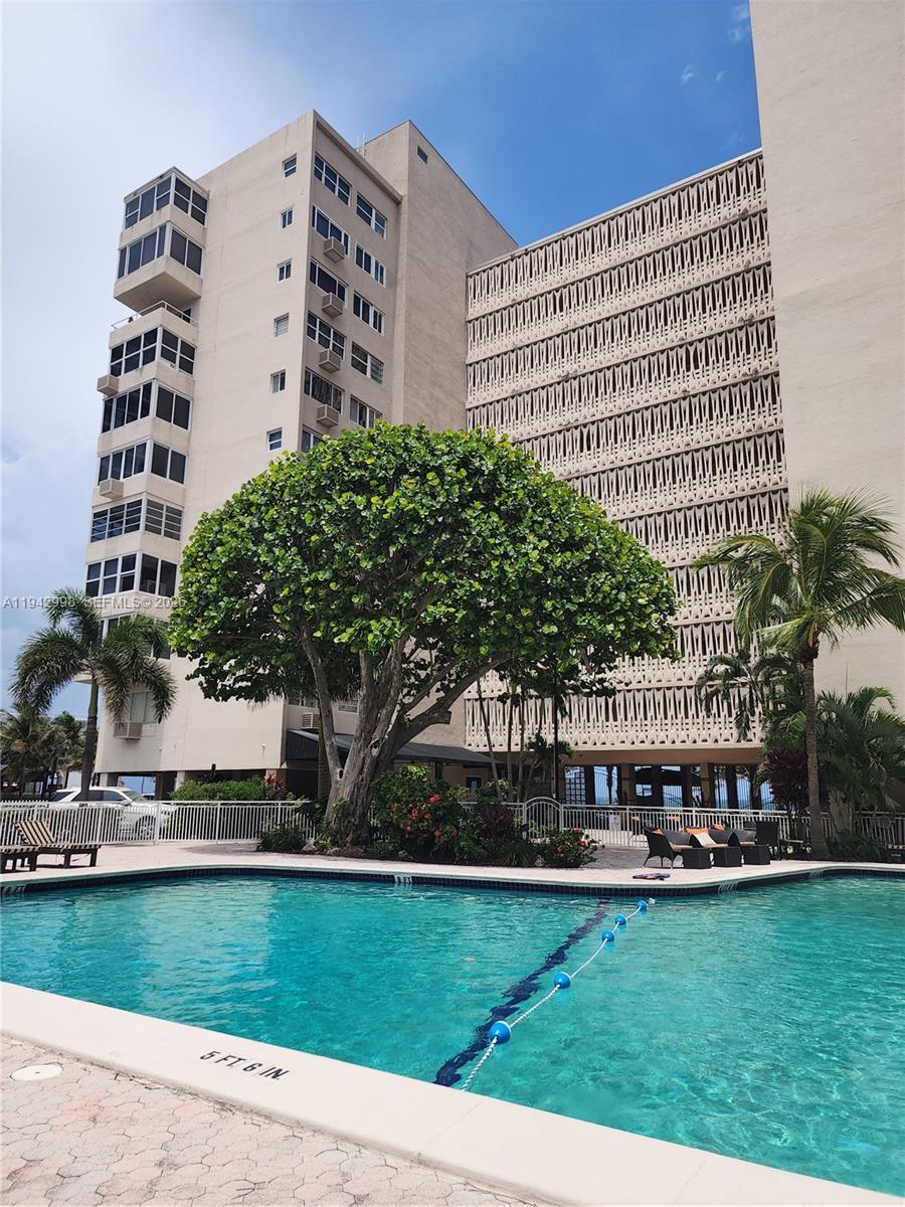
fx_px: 802
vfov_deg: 73.9
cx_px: 452
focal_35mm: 23
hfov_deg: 58.9
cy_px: 604
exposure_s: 1/1425
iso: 12
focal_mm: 6.4
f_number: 1.8
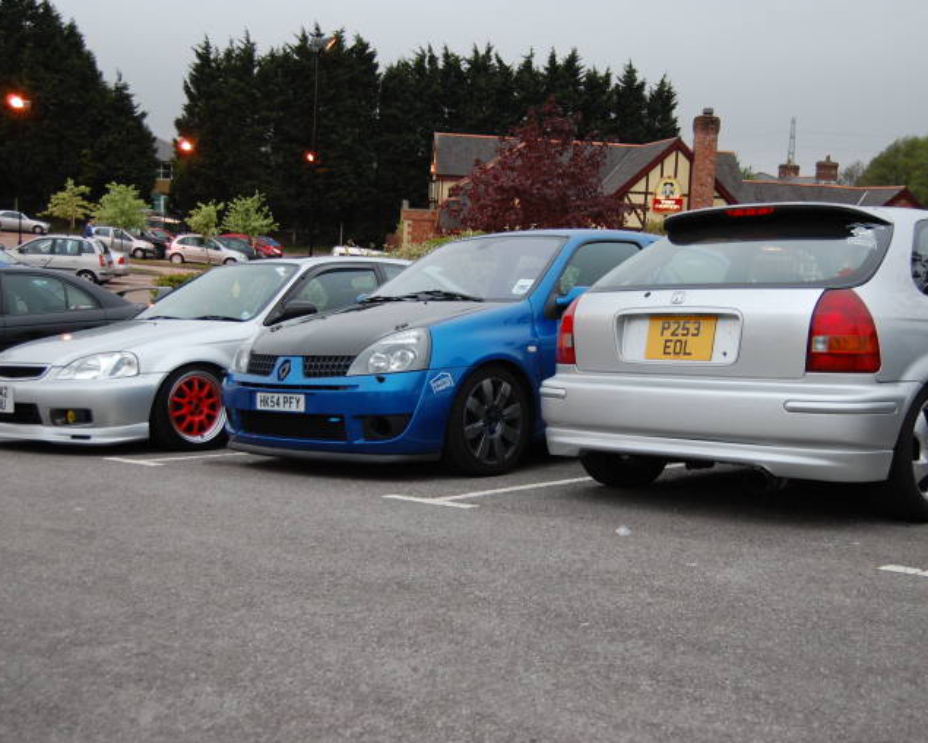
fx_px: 1263
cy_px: 375
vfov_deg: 32.7
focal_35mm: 46
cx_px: 496
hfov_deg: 40.3
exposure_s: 1/60
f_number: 4
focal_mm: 26
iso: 400
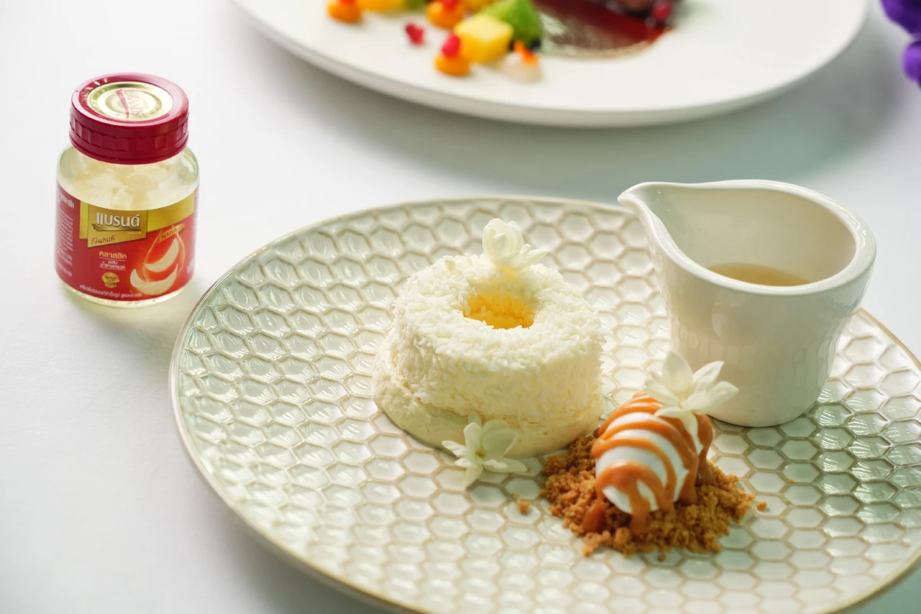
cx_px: 460
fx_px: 2686
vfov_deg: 13.0
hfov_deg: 19.5
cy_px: 307
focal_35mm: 105
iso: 1000
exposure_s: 1/160
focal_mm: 105
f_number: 5.6
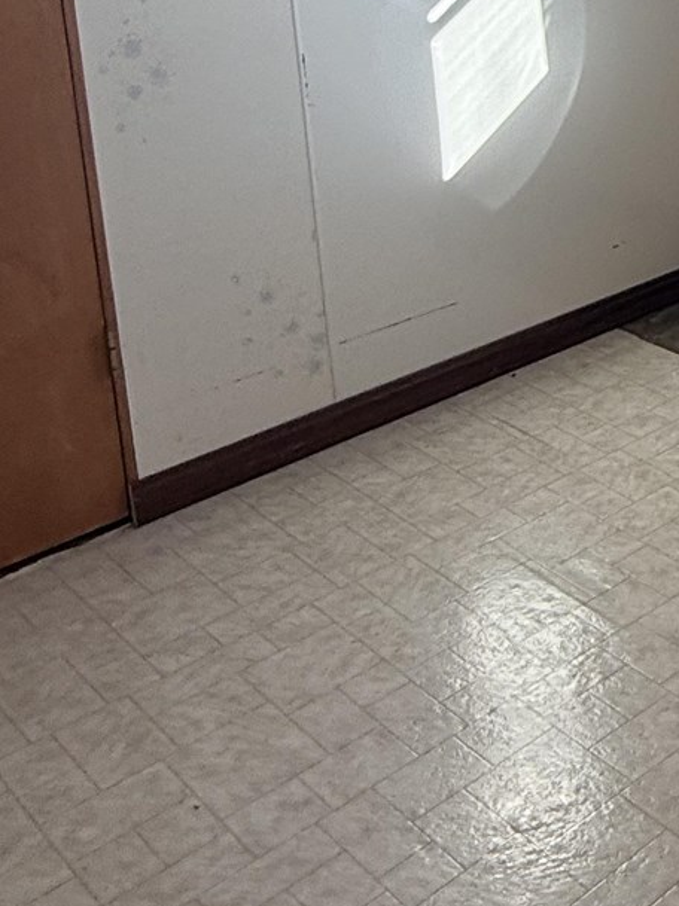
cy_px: 0
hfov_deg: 23.2
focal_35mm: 53
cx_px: 965
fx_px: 1388
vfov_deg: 33.2
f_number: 2.2
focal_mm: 2.22
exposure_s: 1/171
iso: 64
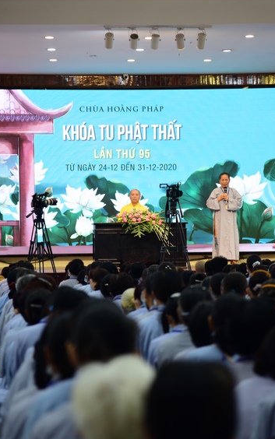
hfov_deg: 9.3
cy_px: 220
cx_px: 135
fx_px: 1689
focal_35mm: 141
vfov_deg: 14.8
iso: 800
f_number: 4
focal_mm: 120
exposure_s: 1/40
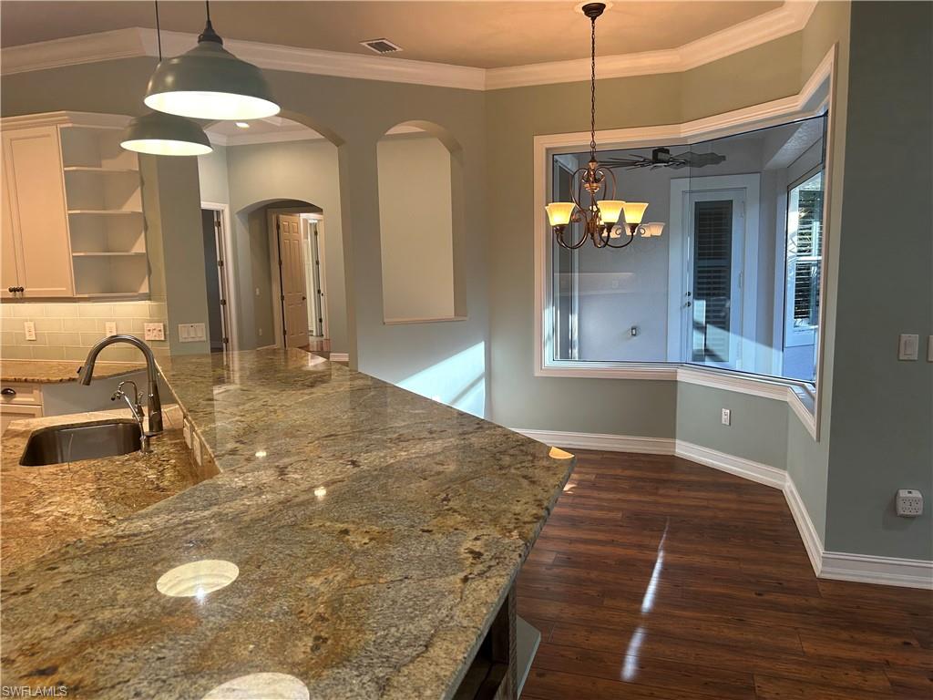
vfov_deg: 53.1
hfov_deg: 67.3
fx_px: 701
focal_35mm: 26
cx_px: 466
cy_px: 350
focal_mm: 5.7
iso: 100
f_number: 1.5
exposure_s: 1/60
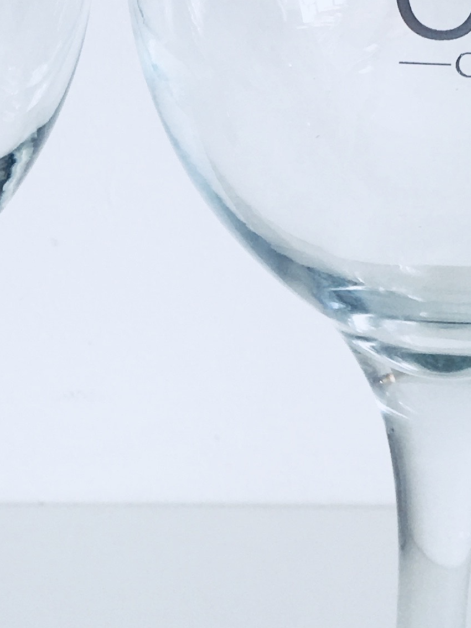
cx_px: 116
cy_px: 280
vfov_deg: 19.1
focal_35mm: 103
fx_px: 1869
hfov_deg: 14.3
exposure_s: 1/50
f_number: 2.2
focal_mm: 4.15
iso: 25
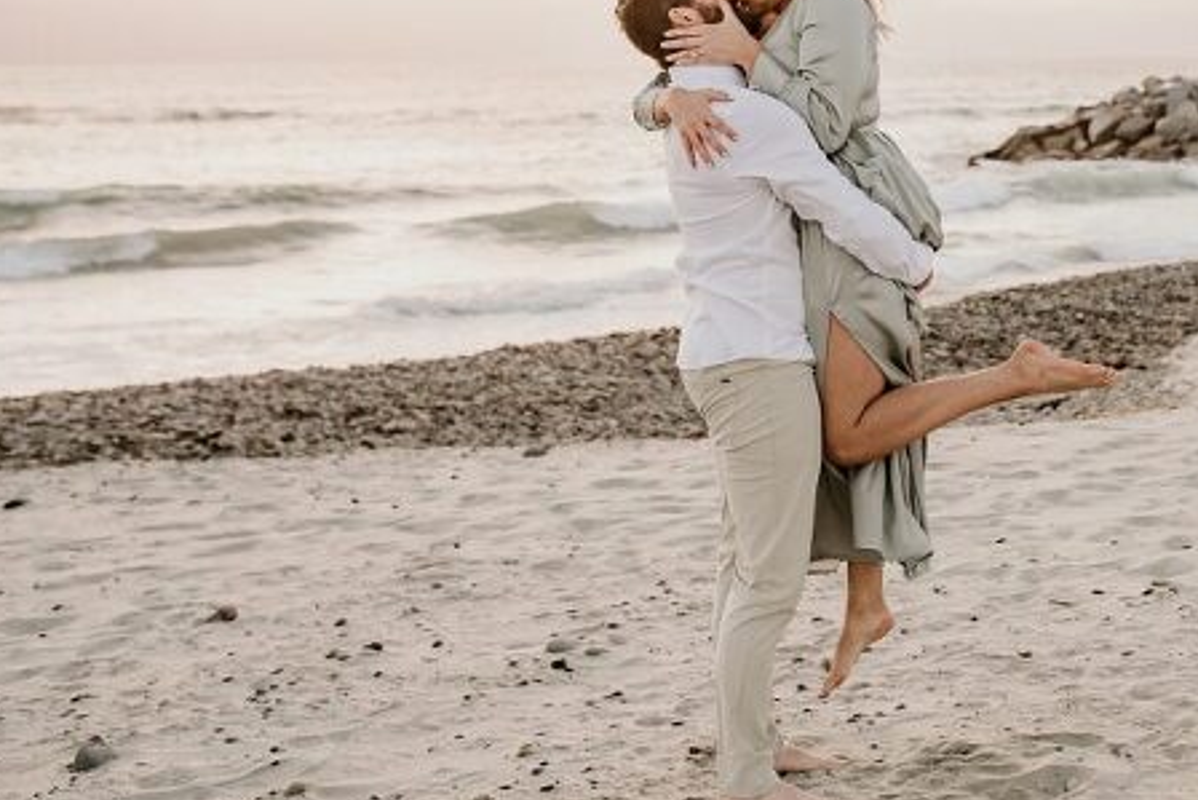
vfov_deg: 22.4
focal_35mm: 60
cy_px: 173
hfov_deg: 32.6
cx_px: 925
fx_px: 1997
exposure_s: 1/1600
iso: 640
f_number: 2.5
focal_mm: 35
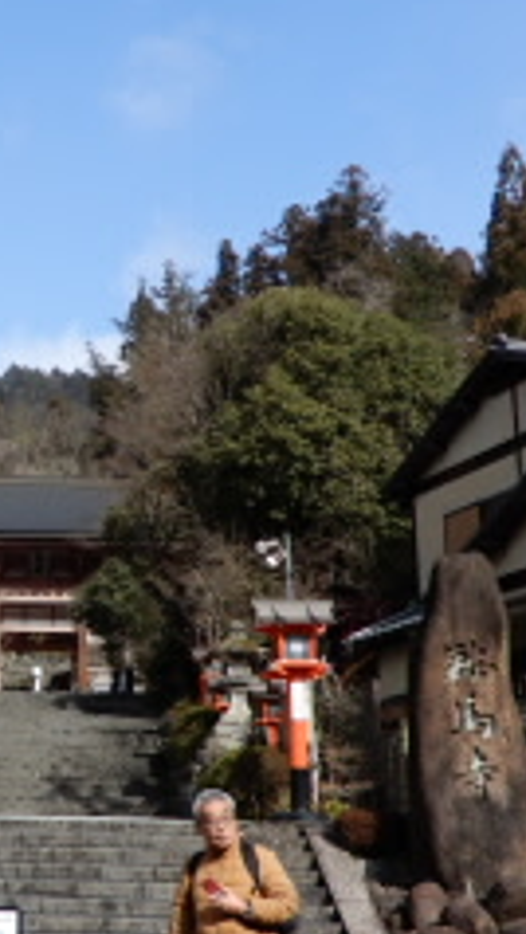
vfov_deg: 37.7
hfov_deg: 20.8
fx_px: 1363
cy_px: 561
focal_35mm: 55
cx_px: -59
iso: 80
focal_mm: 5.4
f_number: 3.5
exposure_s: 1/800
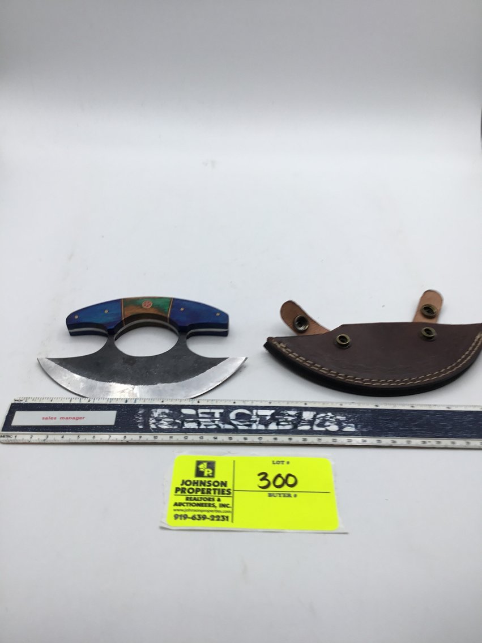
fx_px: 576
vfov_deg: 58.4
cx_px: 241
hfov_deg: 45.4
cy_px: 322
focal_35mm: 31
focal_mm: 3.3
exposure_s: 1/121
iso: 25
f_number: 2.4
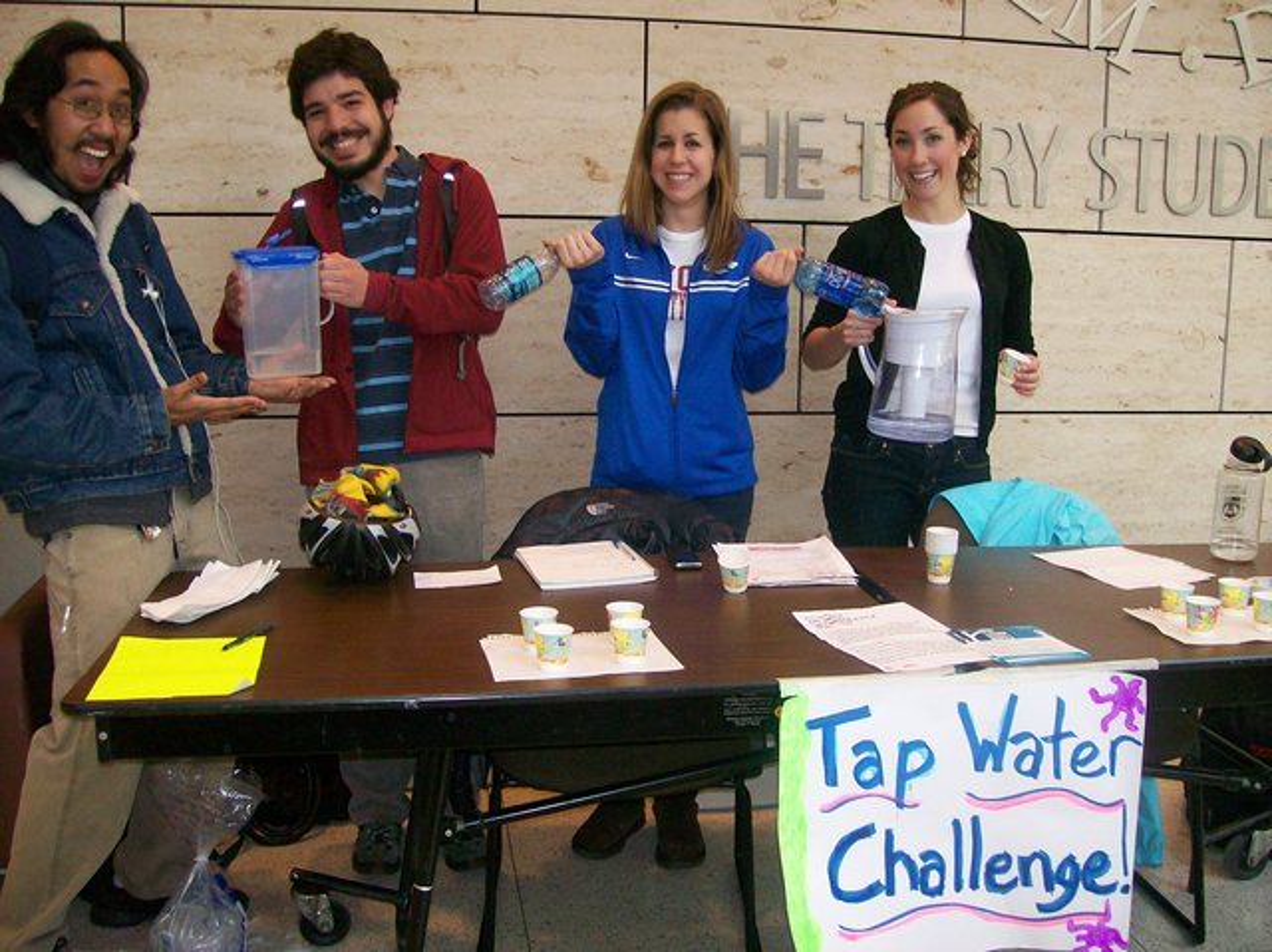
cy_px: 476
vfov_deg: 39.6
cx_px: 636
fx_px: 1322
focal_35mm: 36
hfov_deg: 51.4
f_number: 2.7
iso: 140
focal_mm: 6
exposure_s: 1/64
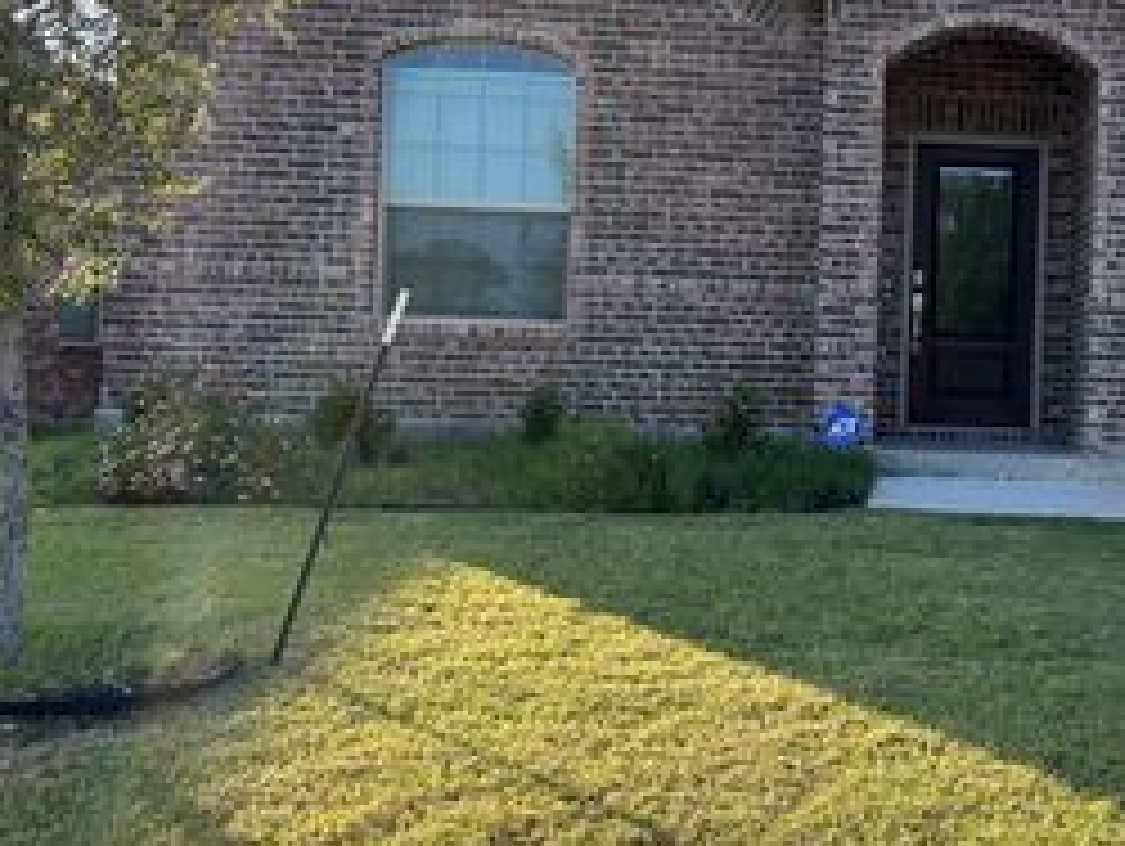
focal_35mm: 52
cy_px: 362
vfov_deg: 28.0
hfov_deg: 34.5
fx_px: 1692
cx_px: 1040
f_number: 1.5
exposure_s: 1/1511
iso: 50
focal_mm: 5.7
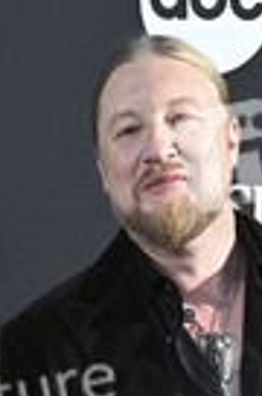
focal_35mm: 112
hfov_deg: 12.1
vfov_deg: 16.8
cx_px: 61
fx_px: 1229
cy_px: 579
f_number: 9
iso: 250
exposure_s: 1/320
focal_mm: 38
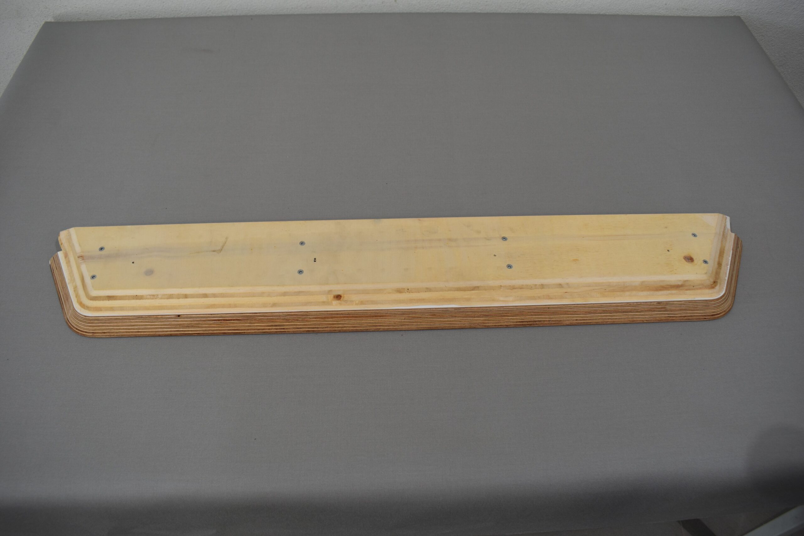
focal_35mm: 27
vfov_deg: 47.9
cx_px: 402
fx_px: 603
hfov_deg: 67.4
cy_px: 268
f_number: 5.6
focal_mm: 18
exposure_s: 1/125
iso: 250
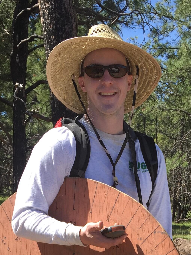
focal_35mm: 38
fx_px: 280
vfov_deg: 48.6
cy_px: 155
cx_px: 107
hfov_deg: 37.7
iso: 32
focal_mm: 4.15
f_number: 2.2
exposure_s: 1/775
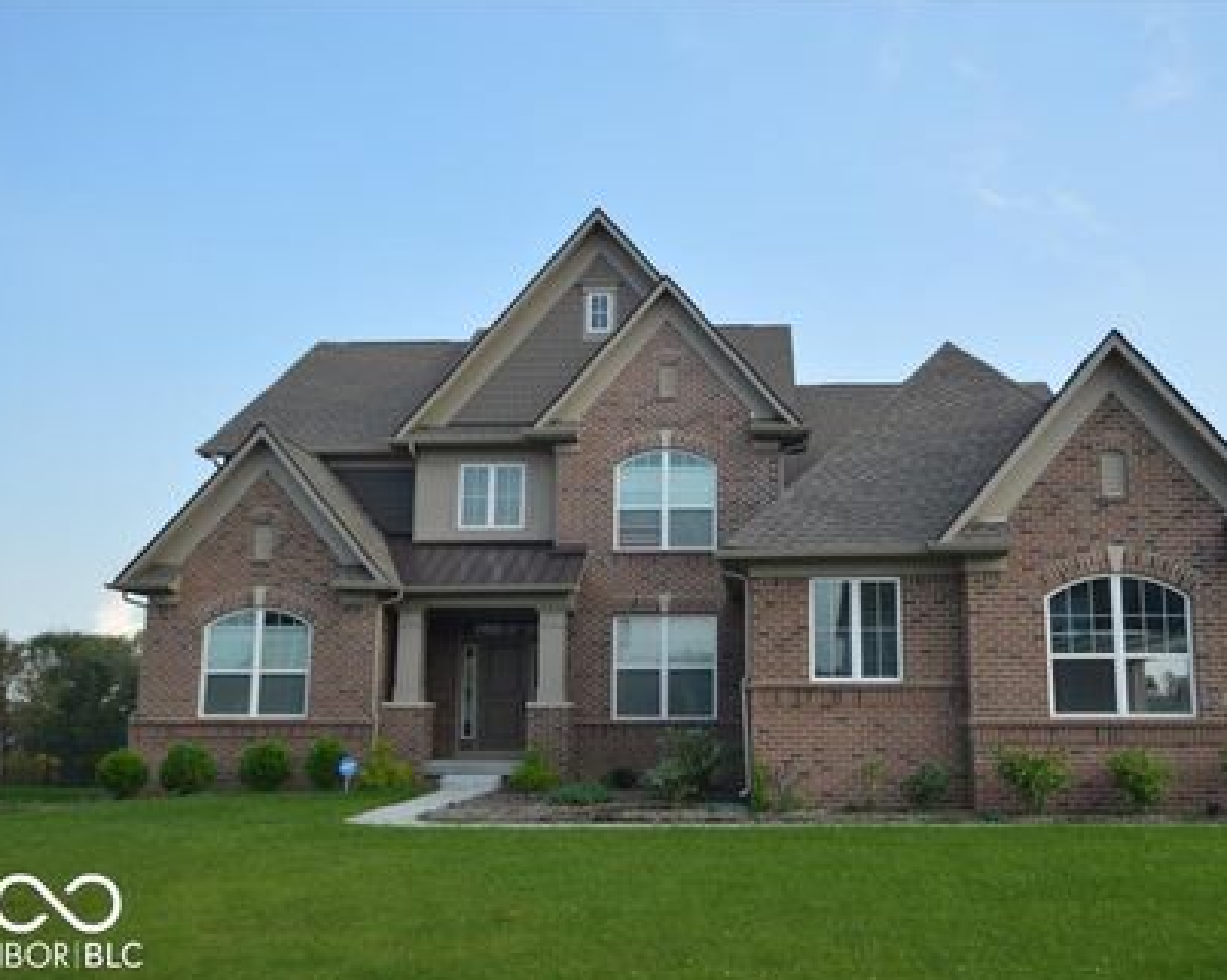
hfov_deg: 51.4
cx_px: 687
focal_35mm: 35
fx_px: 1270
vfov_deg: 42.2
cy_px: 501
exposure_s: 1/200
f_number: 7.1
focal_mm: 20
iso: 100
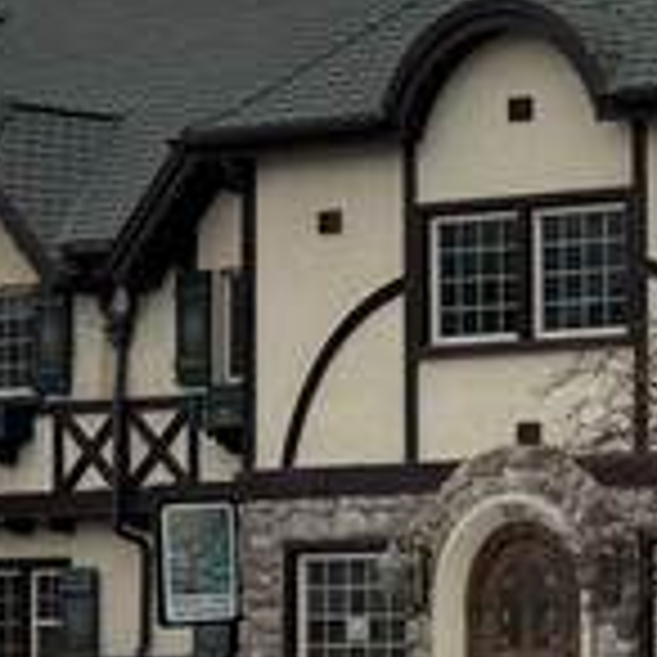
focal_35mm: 186
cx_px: 1768
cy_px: 486
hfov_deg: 8.3
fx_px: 3994
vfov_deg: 9.4
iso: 80
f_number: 1.78
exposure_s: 1/2331
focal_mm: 6.76
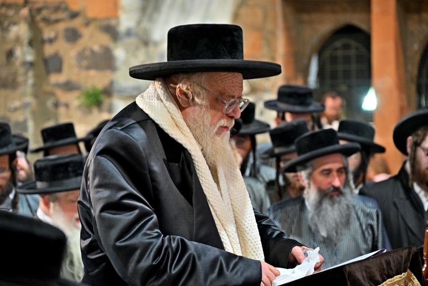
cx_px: 214
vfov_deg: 14.7
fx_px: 1106
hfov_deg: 21.9
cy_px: 143
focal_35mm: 93
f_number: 4
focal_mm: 93
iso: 1600
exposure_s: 1/125
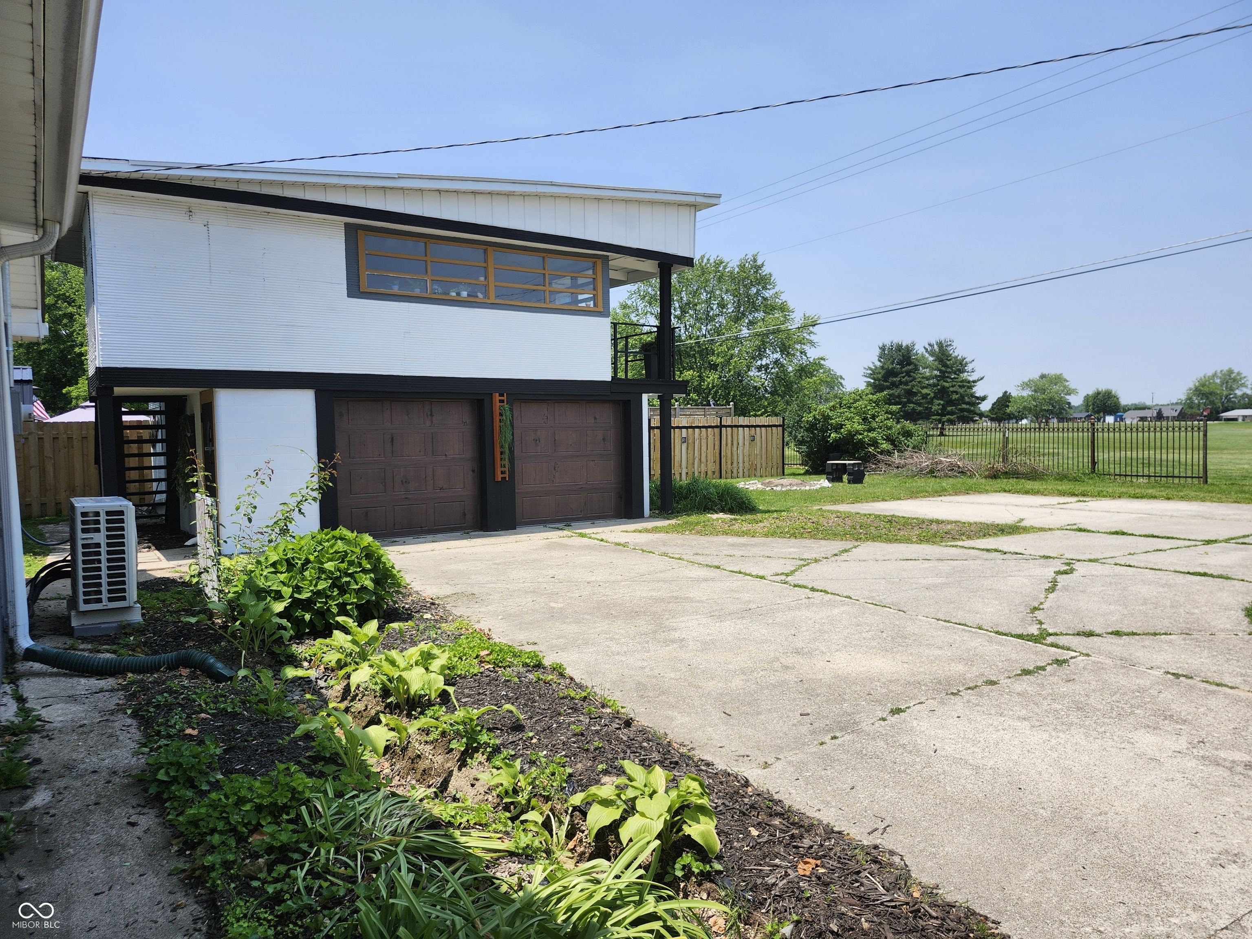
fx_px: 832
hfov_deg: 73.9
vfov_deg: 58.9
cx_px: 626
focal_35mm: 23
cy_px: 470
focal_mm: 5.54
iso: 25
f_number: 1.8
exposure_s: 1/1695
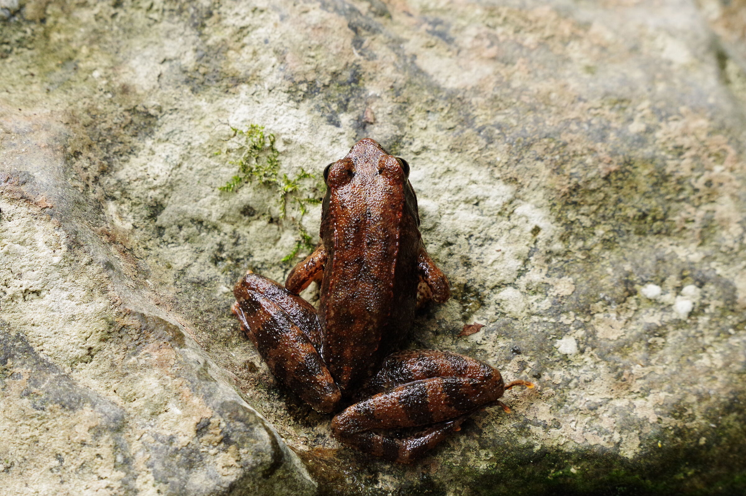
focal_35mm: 285
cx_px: 373
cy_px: 248
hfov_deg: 7.2
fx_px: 5901
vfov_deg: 4.8
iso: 1600
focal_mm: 190
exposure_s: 1/90
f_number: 9.5
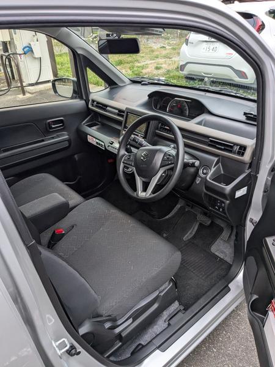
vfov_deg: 65.3
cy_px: 184
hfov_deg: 51.4
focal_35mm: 27
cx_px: 138
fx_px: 286
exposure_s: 1/120
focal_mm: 4.38
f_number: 1.73
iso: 267
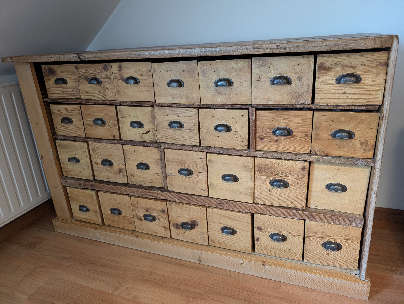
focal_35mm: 24
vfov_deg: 56.9
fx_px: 280
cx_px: 202
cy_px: 152
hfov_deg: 71.5
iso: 455
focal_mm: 6.9
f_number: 1.68
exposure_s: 1/33.3
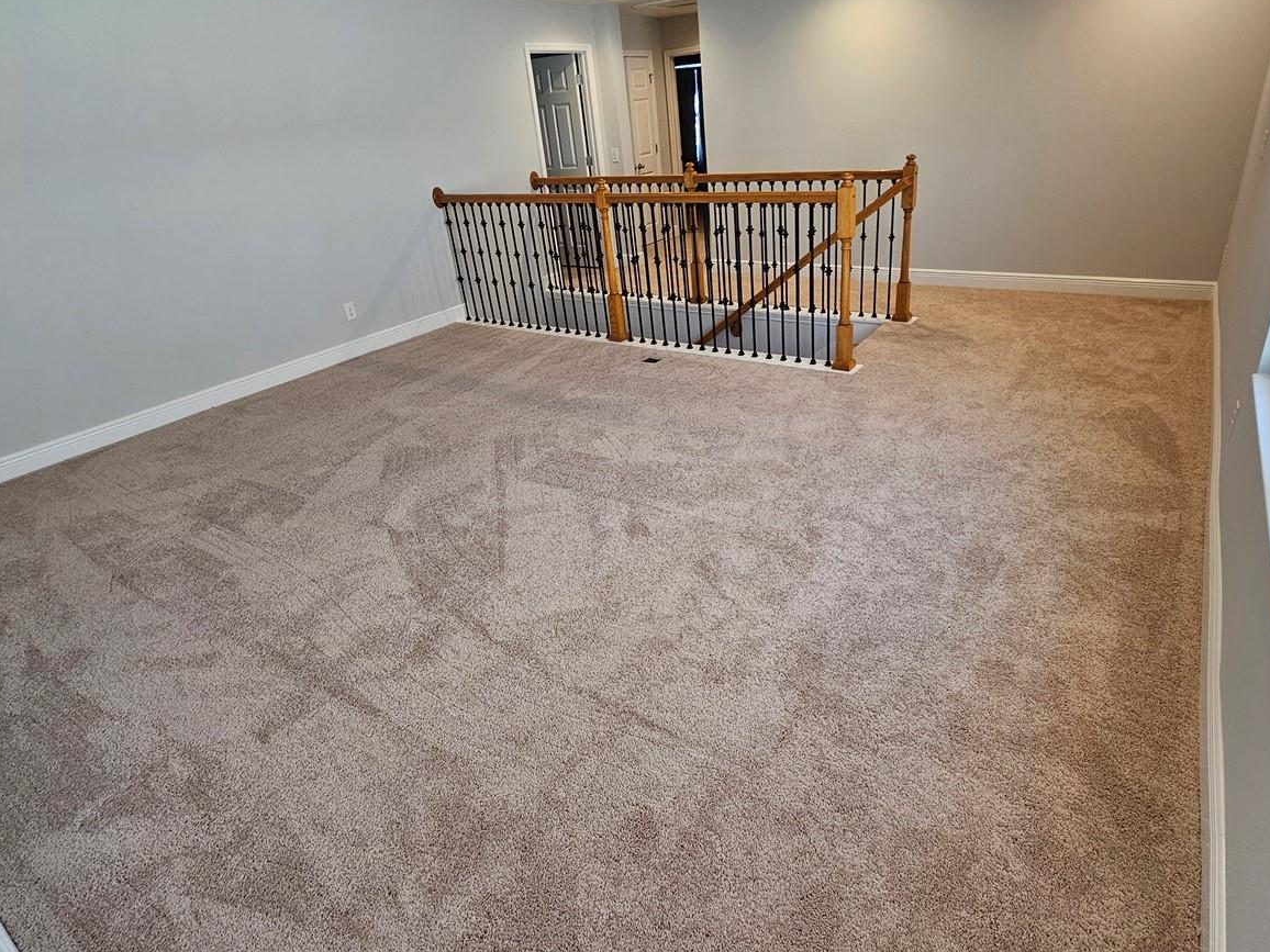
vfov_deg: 71.5
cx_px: 683
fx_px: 660
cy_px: 435
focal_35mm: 18
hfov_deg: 87.6
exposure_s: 1/60
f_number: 2.2
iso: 80
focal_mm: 2.2
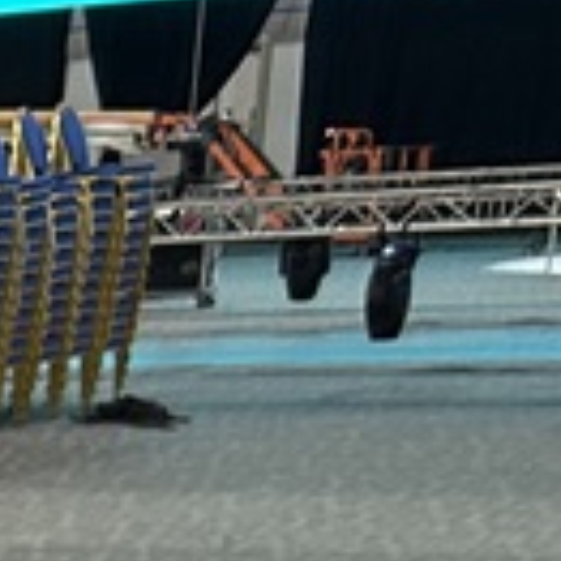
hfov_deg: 8.0
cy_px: 1409
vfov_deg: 8.7
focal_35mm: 179
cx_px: -1280
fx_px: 3282
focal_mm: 5.7
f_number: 1.5
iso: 200
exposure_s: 1/57
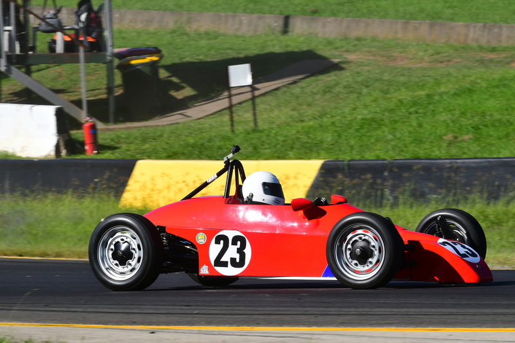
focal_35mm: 300
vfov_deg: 4.6
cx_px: 258
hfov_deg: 6.9
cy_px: 172
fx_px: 4291
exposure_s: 1/640
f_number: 13
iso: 500
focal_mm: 200
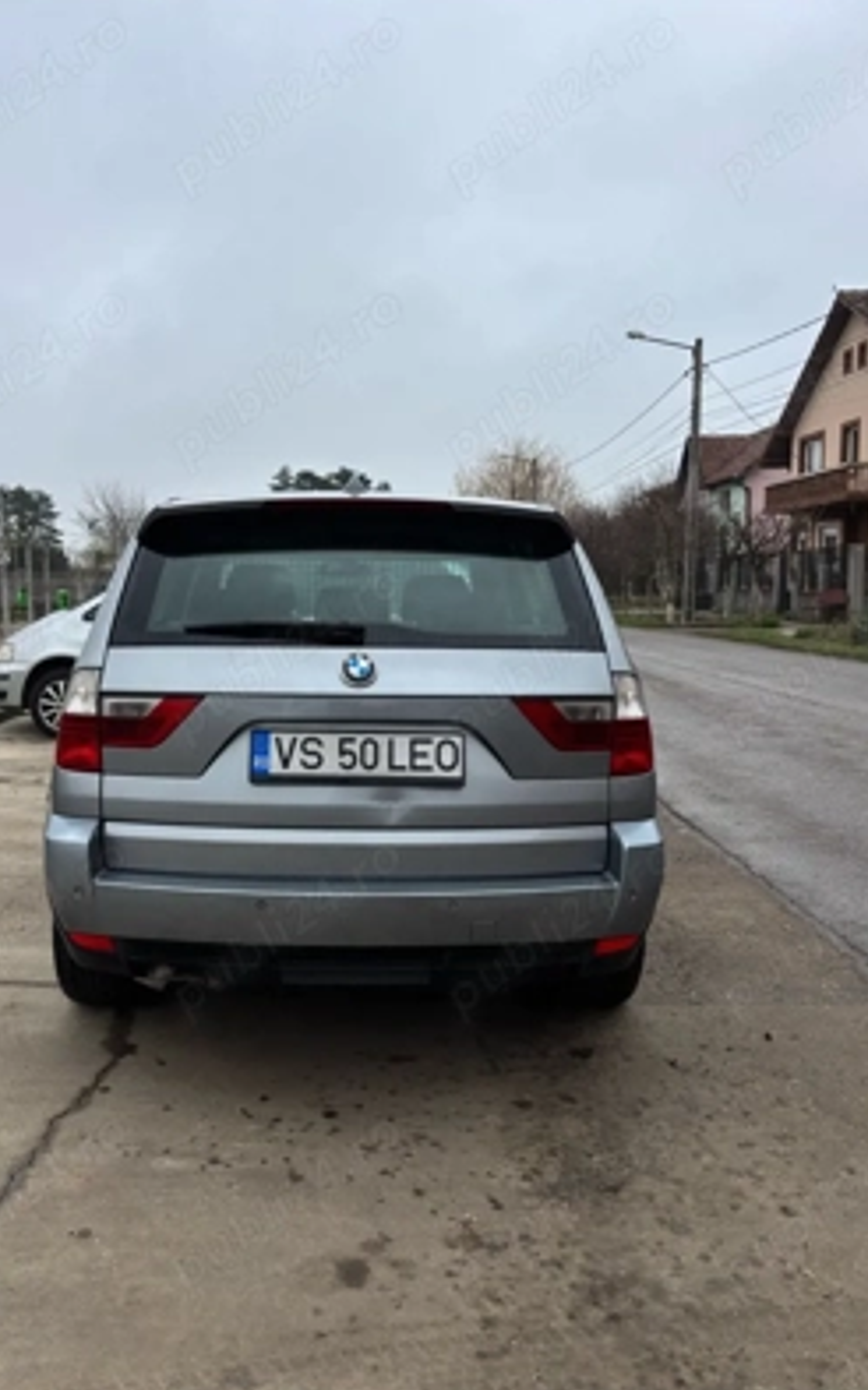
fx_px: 1061
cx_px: 356
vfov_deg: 66.5
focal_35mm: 28
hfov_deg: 44.3
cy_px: 695
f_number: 1.6
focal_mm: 5.96
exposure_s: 1/78
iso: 125
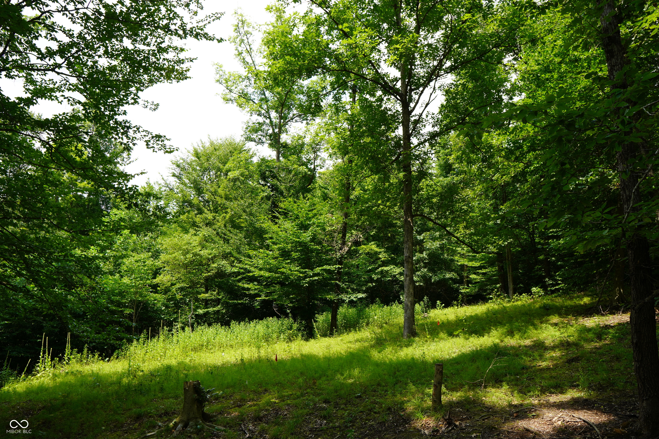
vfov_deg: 53.1
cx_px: 330
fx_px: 439
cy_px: 220
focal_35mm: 24
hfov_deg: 73.7
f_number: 5
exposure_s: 1/200
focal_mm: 16
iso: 100
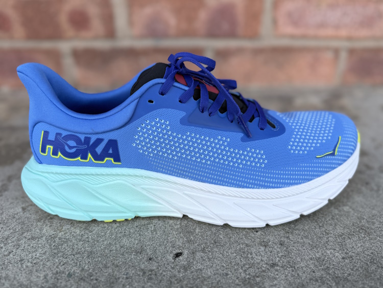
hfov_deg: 71.6
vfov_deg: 56.8
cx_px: 192
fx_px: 266
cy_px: 144
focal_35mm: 24
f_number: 1.78
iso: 80
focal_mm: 6.76
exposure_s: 1/443
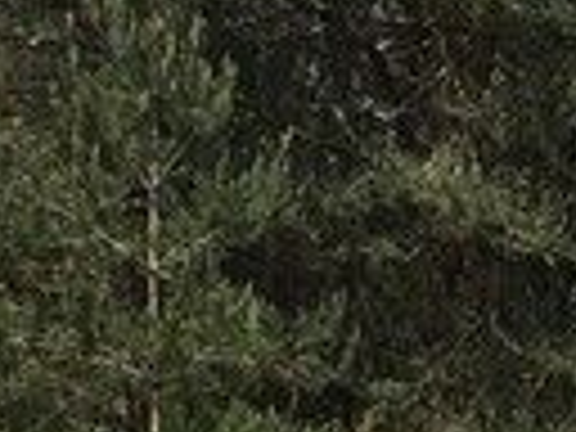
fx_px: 2413
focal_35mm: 145
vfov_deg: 9.4
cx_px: 936
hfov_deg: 12.7
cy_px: 954
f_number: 2.4
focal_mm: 3.3
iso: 25
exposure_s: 1/1253
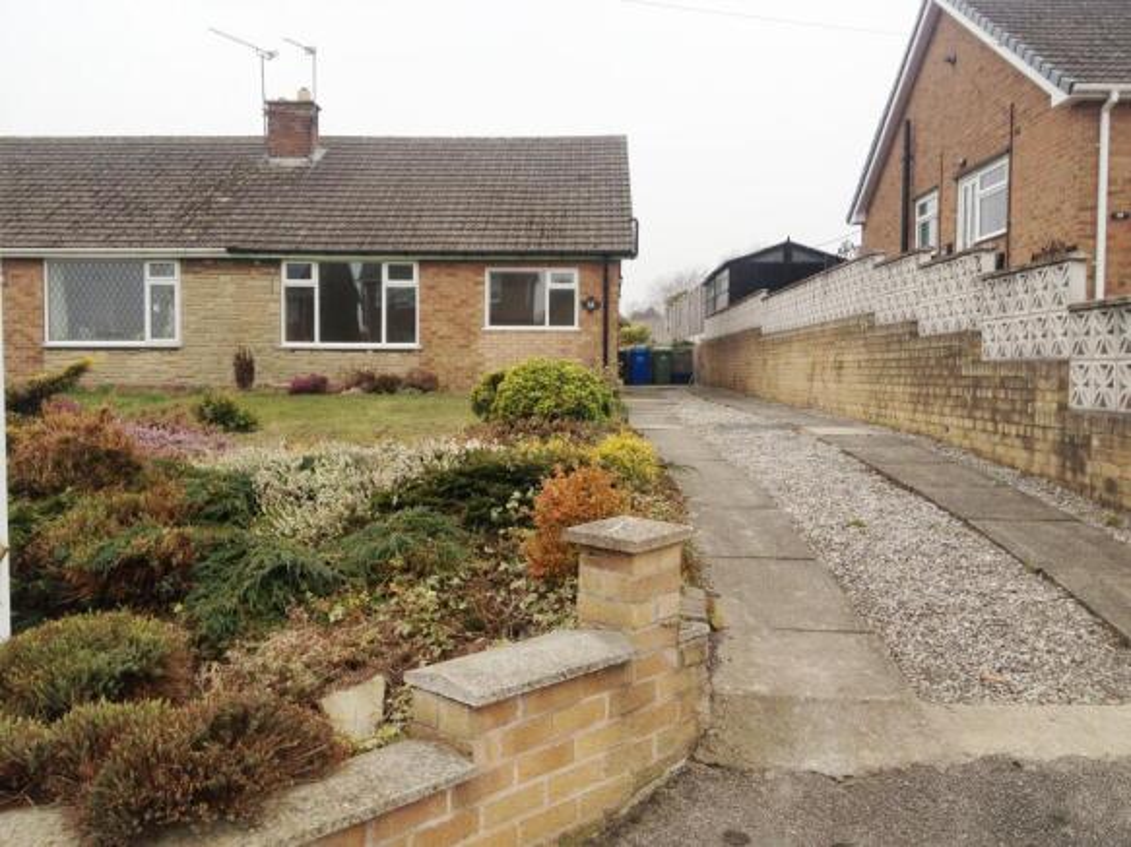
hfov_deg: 52.6
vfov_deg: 40.7
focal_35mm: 35
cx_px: 566
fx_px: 1143
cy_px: 424
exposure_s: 1/319
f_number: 2.4
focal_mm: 4.28
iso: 50
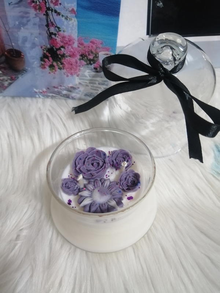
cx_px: 110
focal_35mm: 26
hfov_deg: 53.1
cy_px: 146
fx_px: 220
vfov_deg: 67.3
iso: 400
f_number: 1.8
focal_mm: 3.95
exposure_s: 1/25
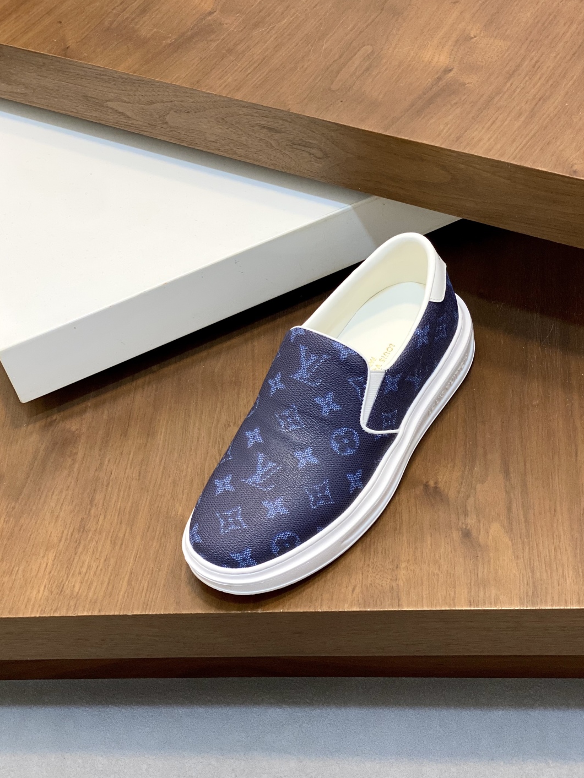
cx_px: 288
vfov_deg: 36.2
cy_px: 391
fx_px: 1192
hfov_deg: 27.5
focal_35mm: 53
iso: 50
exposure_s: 1/100
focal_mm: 6
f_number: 2
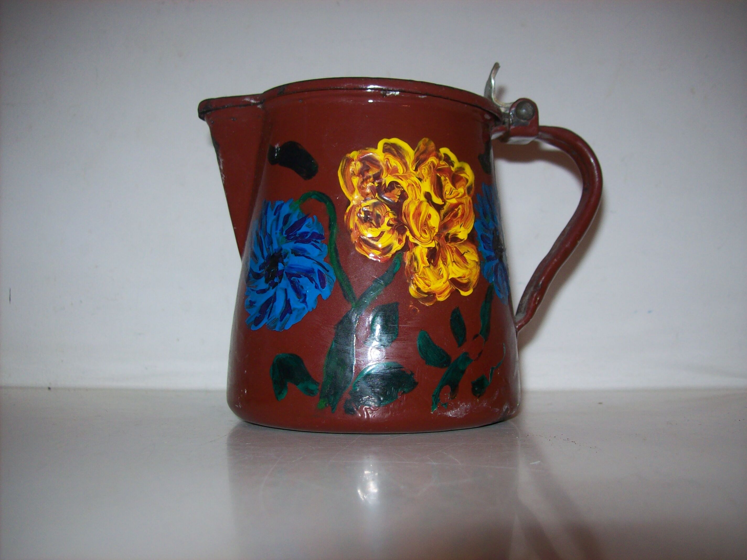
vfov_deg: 39.6
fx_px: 777
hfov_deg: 51.4
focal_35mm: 36
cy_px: 280
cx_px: 374
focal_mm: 6
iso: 80
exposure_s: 1/64
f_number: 2.7
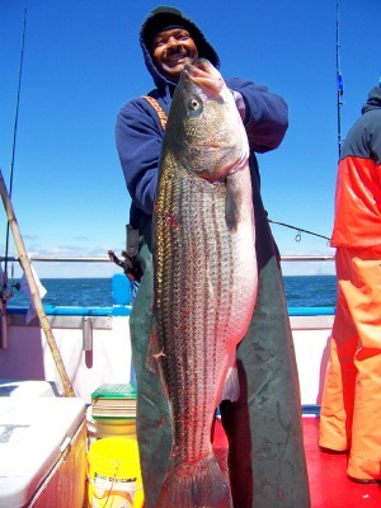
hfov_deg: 39.7
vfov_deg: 51.4
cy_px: 254
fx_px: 528
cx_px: 190
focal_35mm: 36
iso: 64
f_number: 2.8
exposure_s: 1/800
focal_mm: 5.85
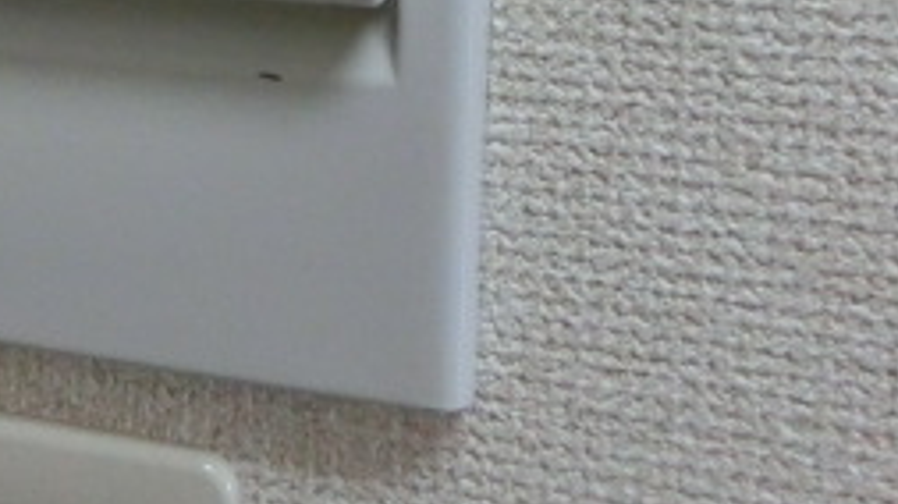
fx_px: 1642
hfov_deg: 28.7
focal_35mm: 69
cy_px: -302
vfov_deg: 15.7
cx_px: 4
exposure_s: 1/125
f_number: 3.5
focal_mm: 4.5
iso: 800
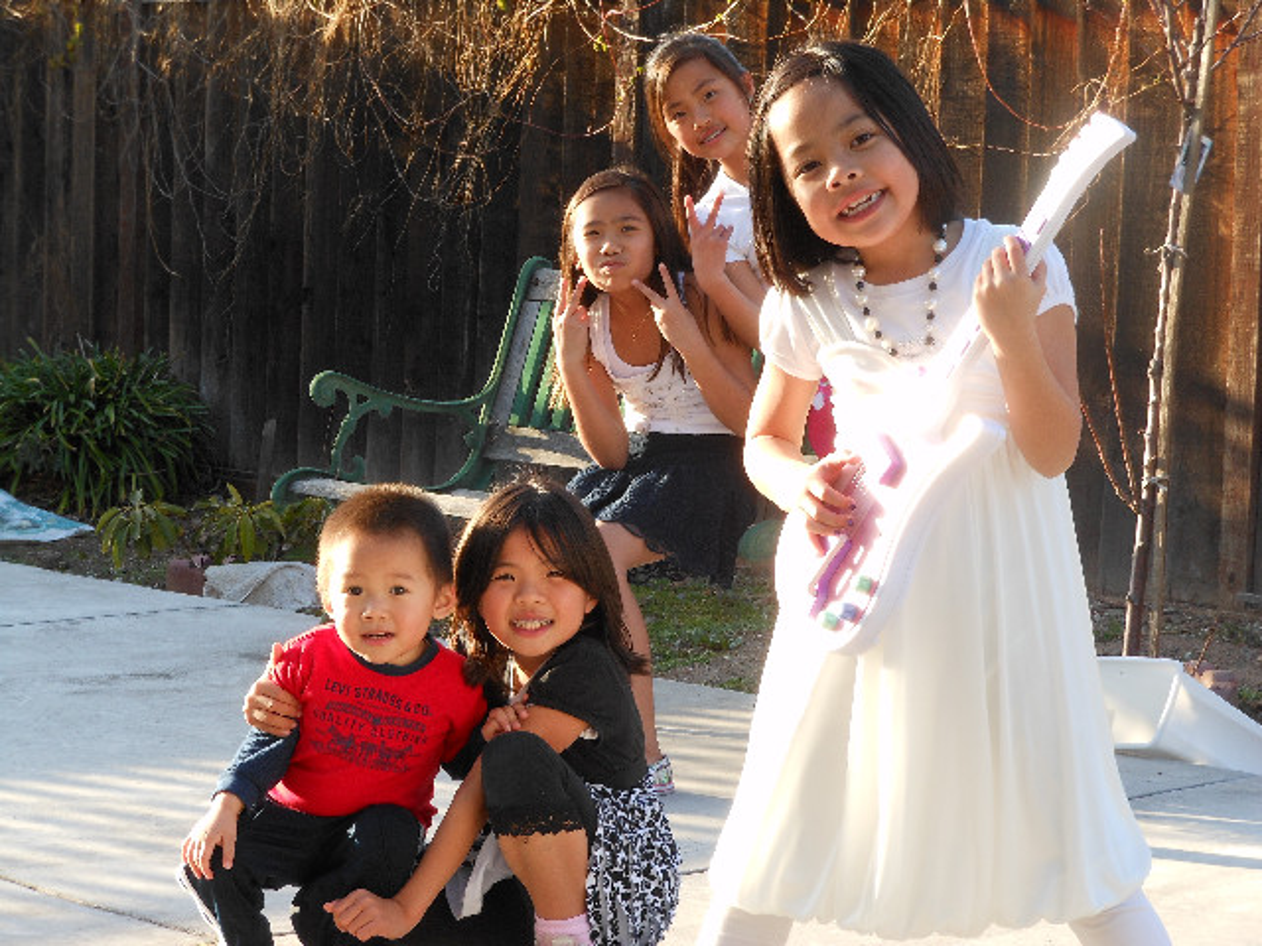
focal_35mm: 102
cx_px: 631
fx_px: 3719
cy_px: 473
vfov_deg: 14.5
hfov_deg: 19.3
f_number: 5.4
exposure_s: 1/60
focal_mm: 18.3
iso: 100
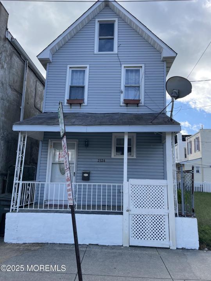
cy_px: 140
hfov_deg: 53.1
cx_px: 106
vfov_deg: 67.3
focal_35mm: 26
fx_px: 211
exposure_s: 1/1715
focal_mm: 4.2
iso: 50
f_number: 1.6
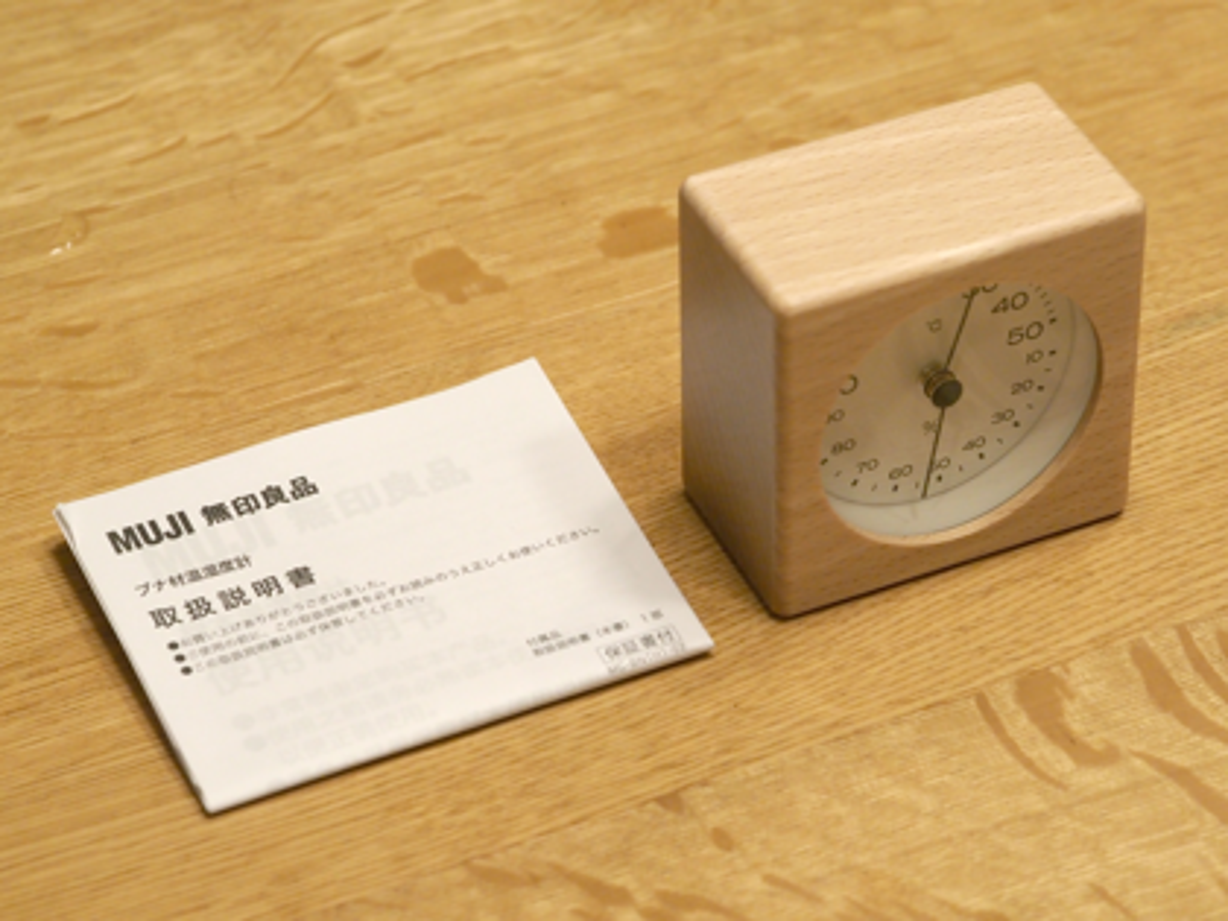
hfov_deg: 16.4
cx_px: 614
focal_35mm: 120
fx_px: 4257
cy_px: 460
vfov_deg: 12.3
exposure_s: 1/125
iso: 1600
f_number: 5.6
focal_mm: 60
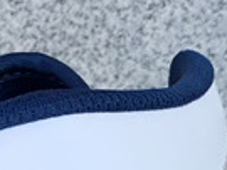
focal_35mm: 207
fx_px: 1356
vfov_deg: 6.9
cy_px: 341
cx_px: 182
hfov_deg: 9.5
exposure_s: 1/205
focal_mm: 3.3
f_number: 2.4
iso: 25
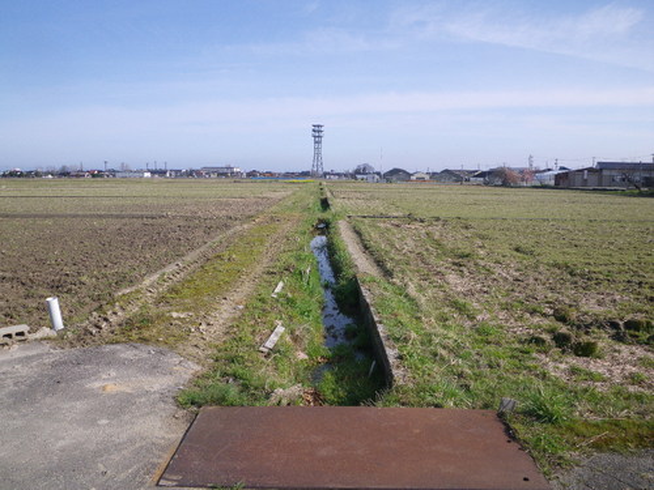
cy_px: 245
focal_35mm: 28
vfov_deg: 49.7
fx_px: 529
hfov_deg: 63.4
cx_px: 327
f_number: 4.2
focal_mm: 5
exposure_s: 1/400
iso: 64
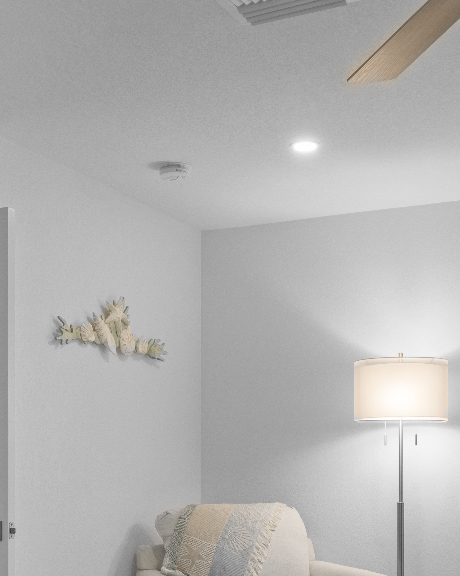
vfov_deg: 34.8
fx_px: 885
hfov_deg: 29.1
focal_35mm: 52
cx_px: 271
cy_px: 468
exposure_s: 1/5
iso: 320
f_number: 7.1
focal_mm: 14
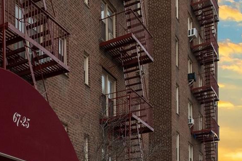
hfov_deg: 25.6
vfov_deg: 19.1
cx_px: -111
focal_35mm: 61
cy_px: 252
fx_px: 410
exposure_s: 1/20
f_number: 9
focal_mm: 17
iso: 1800
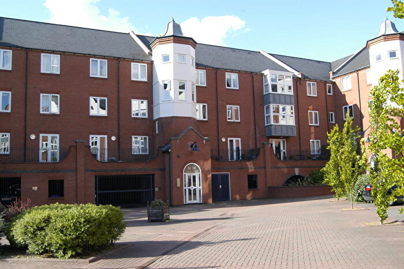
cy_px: 134
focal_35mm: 34
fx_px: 387
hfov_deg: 55.1
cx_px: 202
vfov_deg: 38.3
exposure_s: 1/250
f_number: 8
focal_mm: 23
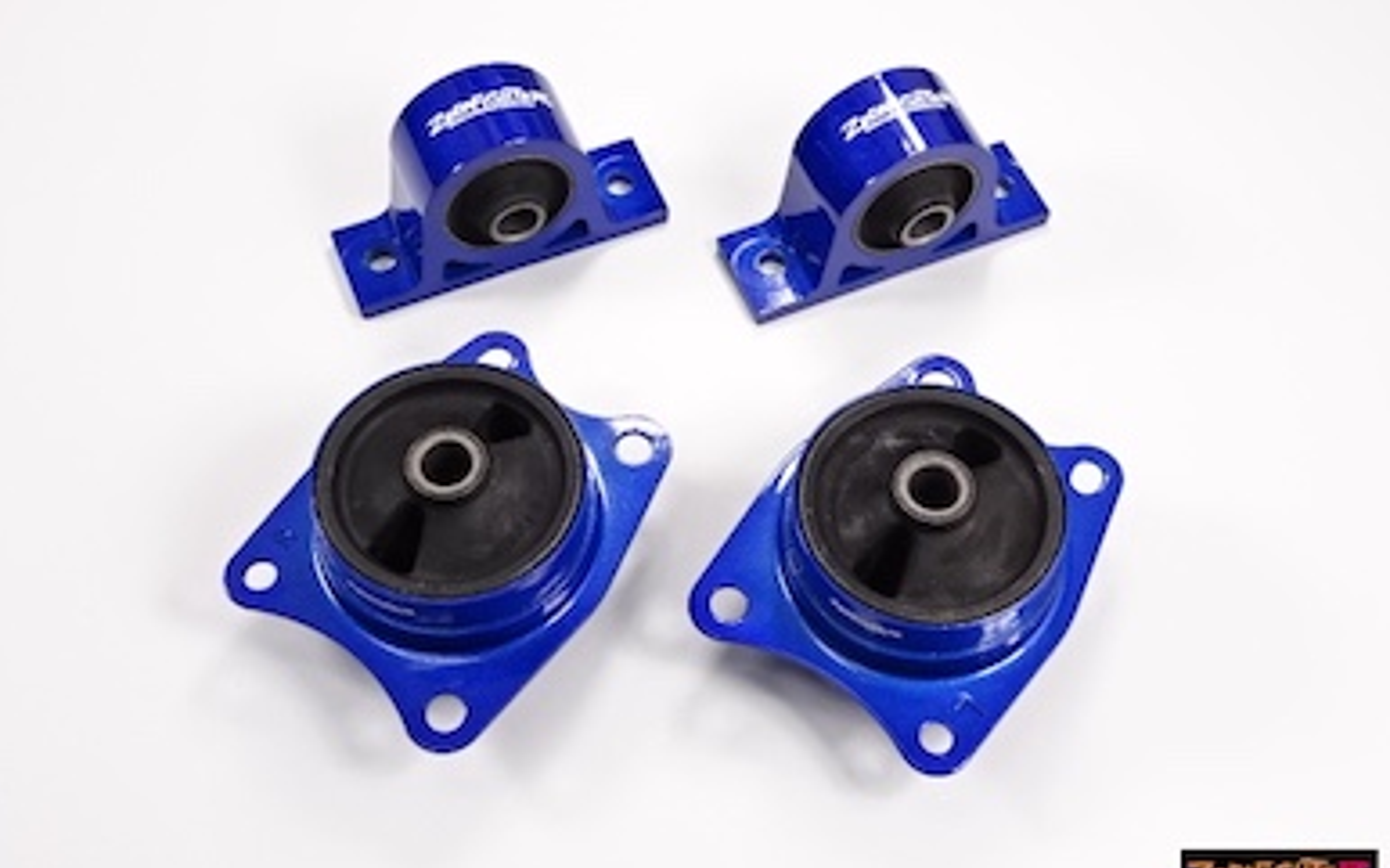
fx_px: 1704
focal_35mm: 45
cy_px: 421
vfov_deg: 28.6
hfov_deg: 44.4
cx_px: 706
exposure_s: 1/50
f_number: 4
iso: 200
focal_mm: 7.05
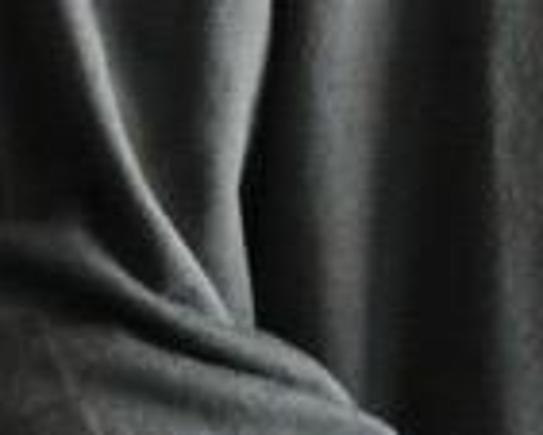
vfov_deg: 3.0
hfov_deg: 3.7
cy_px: 472
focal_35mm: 520
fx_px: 8363
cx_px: 728
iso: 3200
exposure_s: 1/80
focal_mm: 44
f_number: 3.9
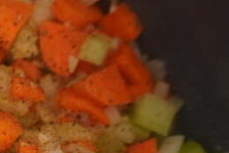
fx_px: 687
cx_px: -99
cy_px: 222
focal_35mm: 108
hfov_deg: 17.3
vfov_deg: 12.1
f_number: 4
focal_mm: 16
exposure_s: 1/60
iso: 800
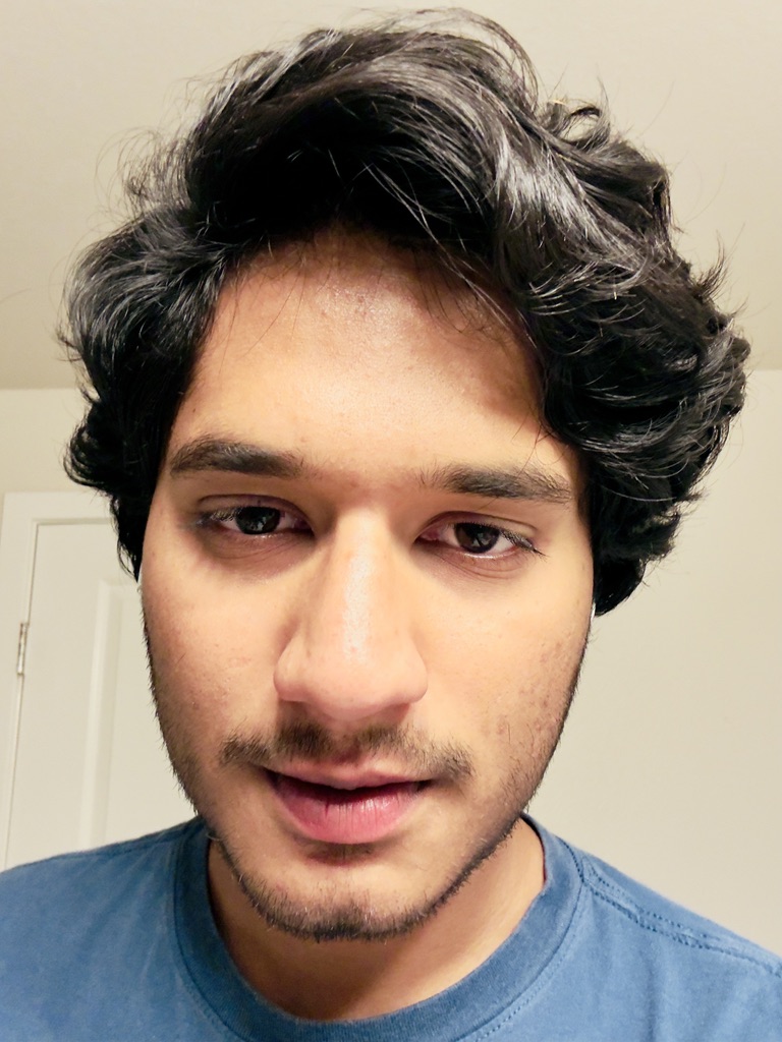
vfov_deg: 60.0
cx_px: 391
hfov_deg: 46.8
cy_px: 521
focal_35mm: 30
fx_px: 904
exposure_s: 1/60
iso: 250
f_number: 1.9
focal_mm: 2.69
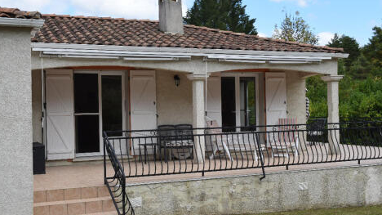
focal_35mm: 50
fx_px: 502
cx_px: 192
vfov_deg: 24.2
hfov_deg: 41.7
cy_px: 108
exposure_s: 1/250
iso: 200
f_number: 8
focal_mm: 31
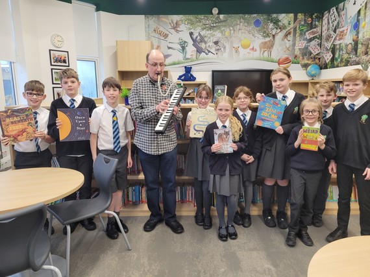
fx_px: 278
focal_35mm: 26
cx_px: 185
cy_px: 138
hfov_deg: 67.3
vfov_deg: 53.0
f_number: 1.8
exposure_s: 1/100
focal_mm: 5.4
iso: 200
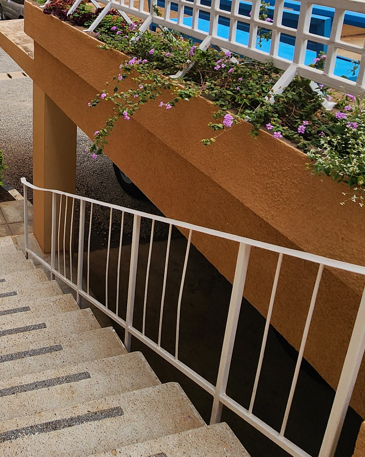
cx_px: -45
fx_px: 419
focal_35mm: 31
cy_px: 54
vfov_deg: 51.2
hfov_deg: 38.3
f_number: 2.2
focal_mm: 2.2
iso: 50
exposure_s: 1/1067
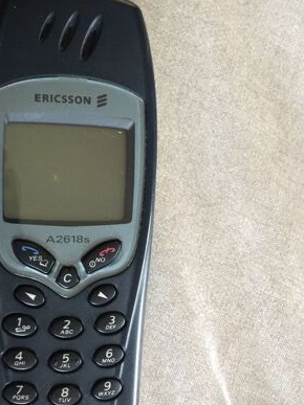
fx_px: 562
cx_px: 79
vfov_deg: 39.7
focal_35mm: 48
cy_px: 207
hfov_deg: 29.8
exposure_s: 1/8
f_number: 2.2
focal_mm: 4.15
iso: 200
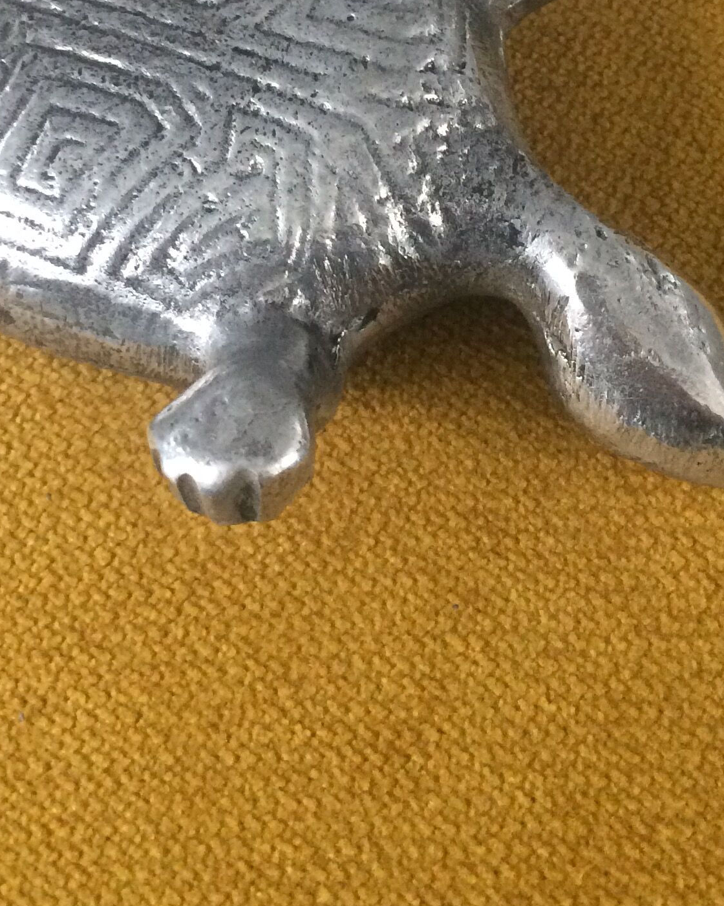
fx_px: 1768
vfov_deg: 27.6
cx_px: 351
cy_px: 86
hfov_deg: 23.1
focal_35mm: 66
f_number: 2.2
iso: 320
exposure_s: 1/33
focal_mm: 4.15
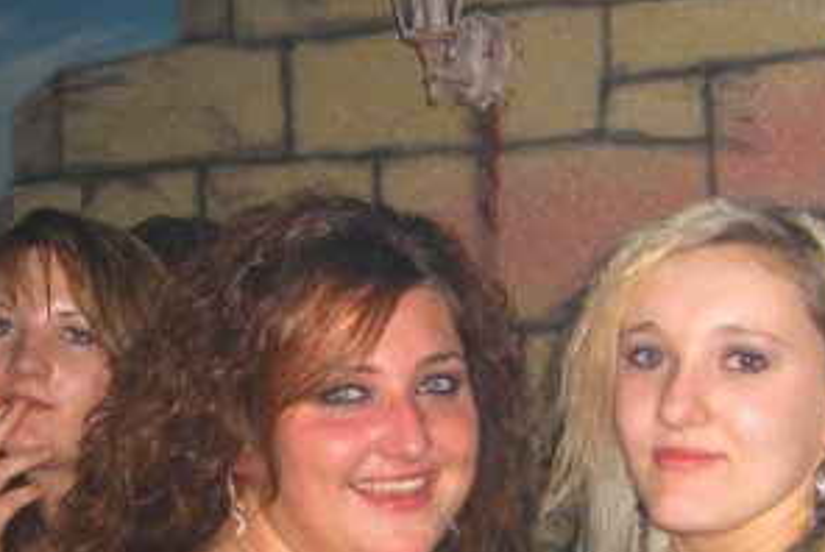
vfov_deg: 16.7
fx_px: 1835
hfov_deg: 25.3
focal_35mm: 80
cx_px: 449
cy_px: 555
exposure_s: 1/60
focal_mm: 7.9
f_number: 2.8
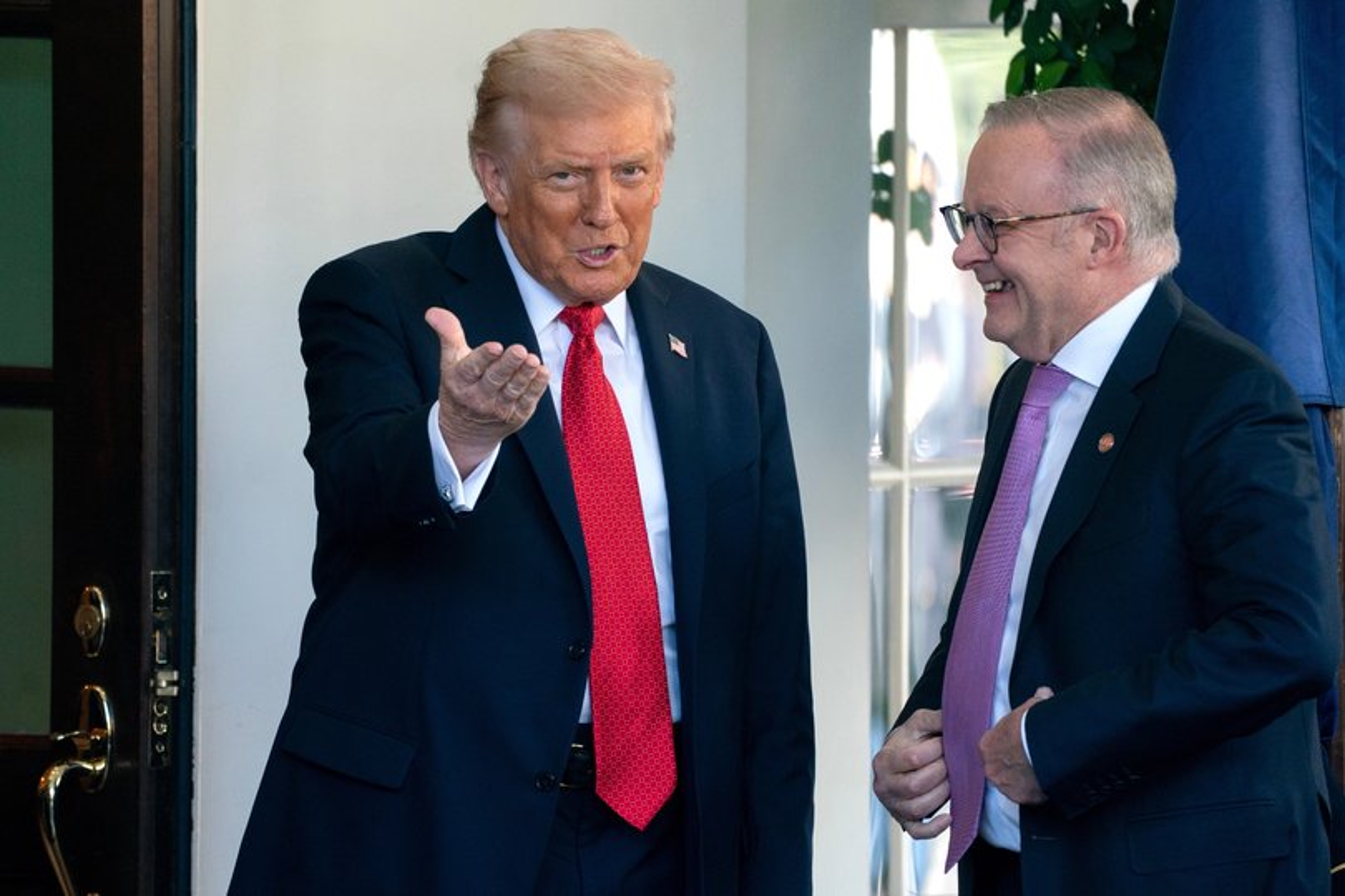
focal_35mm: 400
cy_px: 448
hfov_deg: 5.2
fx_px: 14943
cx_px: 672
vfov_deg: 3.4
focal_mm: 400
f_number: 5.6
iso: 1600
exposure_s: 1/400
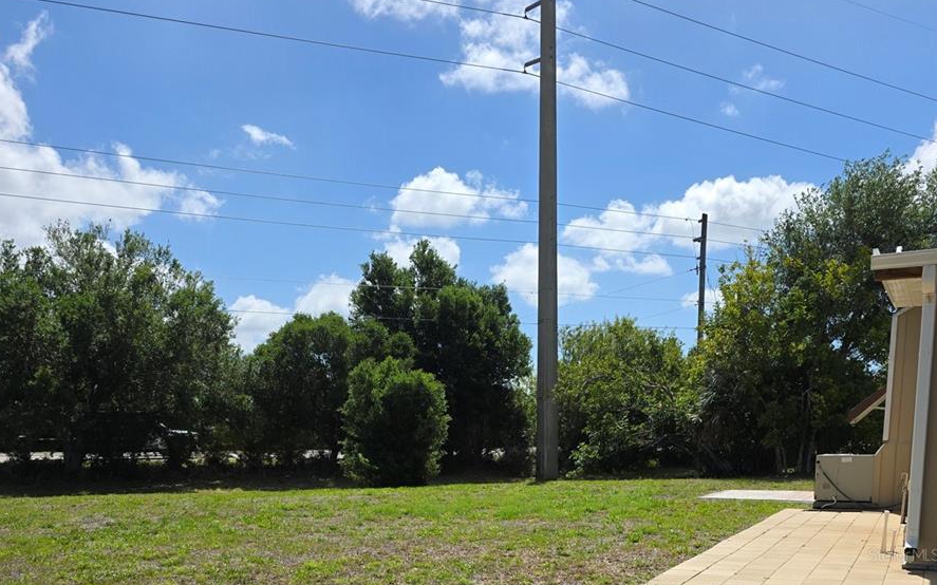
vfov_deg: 35.4
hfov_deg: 58.2
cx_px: 468
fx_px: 843
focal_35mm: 33
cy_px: 554
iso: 80
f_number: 1.7
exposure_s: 1/7626
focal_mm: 6.3
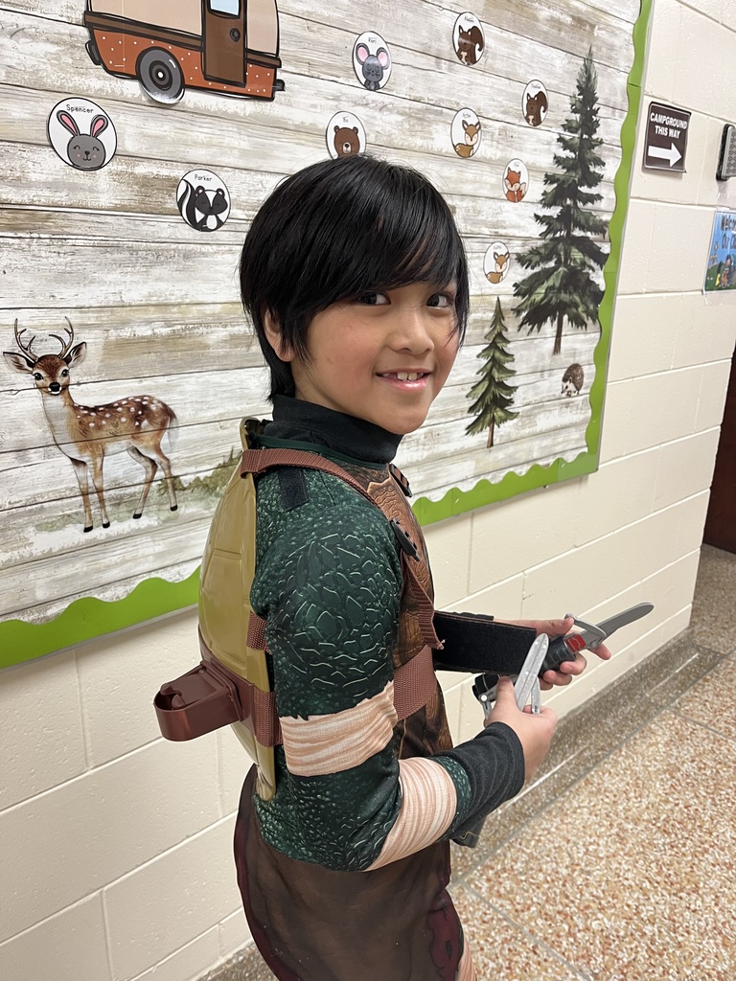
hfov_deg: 53.1
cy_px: 490
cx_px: 368
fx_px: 737
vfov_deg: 67.3
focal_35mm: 26
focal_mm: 5.1
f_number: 1.6
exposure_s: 1/60
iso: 160
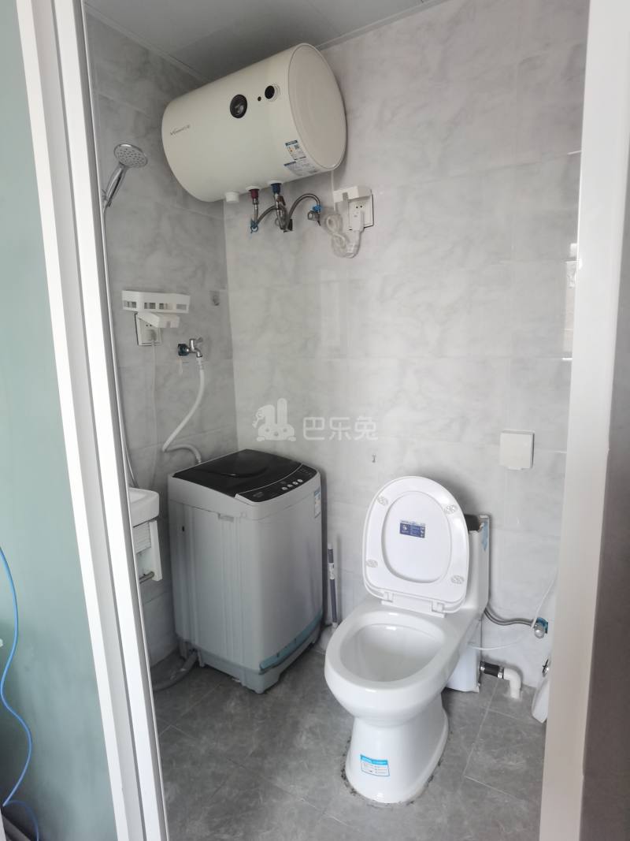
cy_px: 420
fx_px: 437
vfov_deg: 87.8
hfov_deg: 71.6
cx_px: 315
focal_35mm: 18
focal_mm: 4.4
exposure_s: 1/50
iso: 160
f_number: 1.8
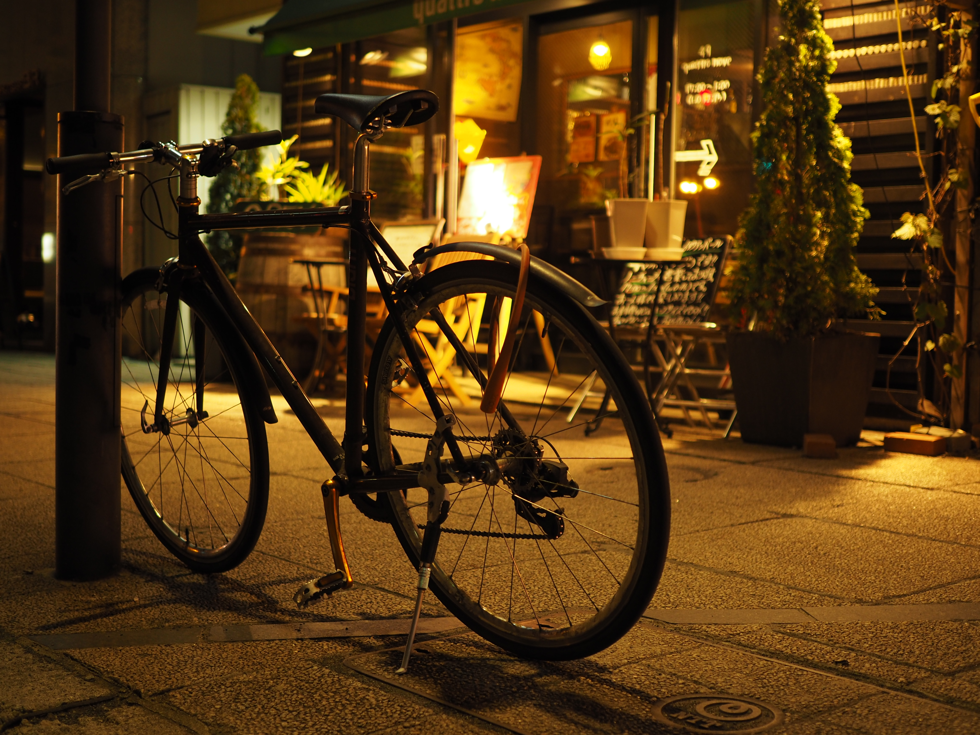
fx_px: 1416
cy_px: 368
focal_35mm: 50
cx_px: 490
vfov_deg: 29.1
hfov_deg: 38.2
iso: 400
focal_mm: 25
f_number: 1.8
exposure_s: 1/20
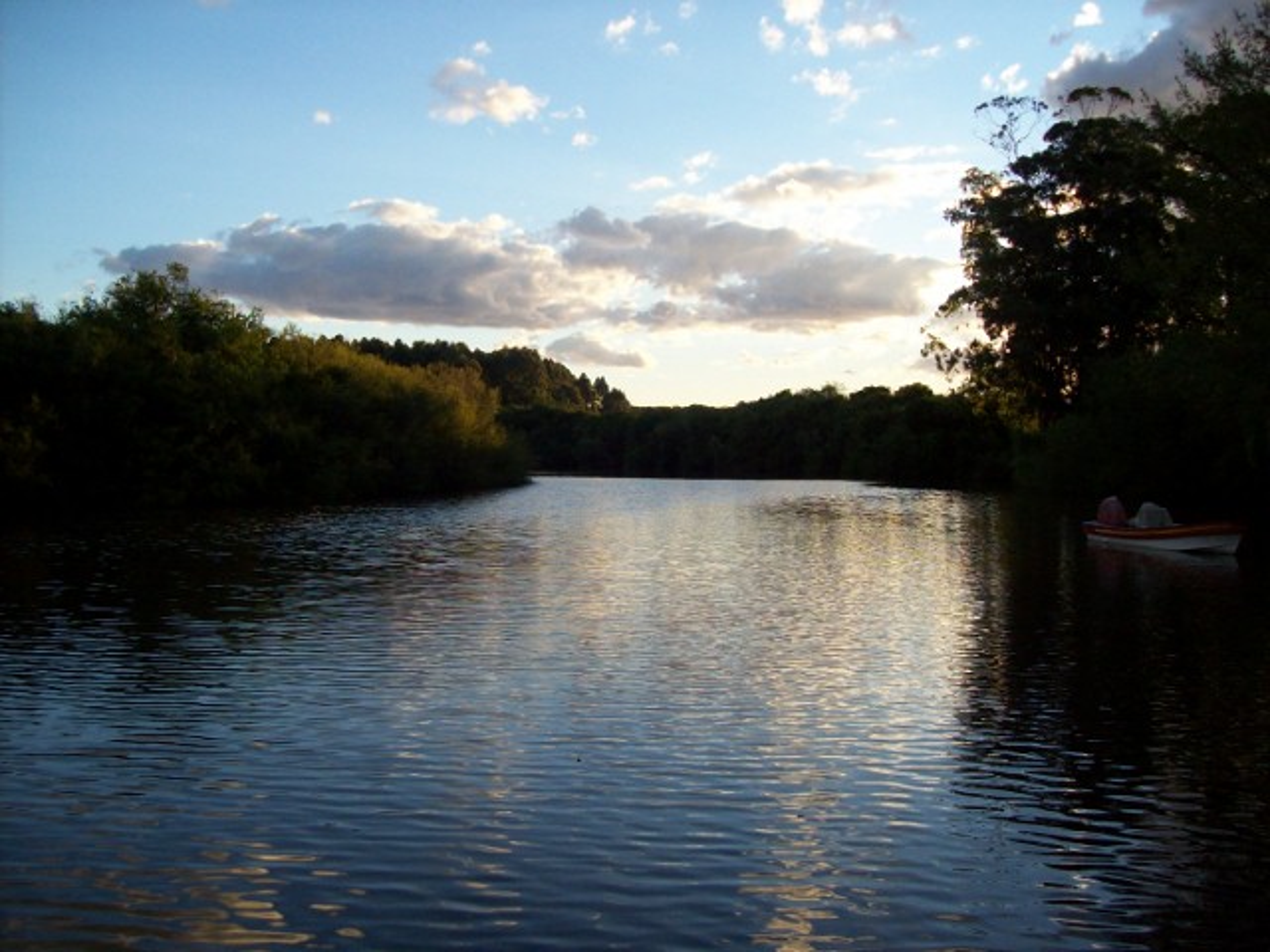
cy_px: 476
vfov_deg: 39.7
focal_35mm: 36
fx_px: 1321
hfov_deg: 51.4
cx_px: 635
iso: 80
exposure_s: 1/559
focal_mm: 6
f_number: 2.7
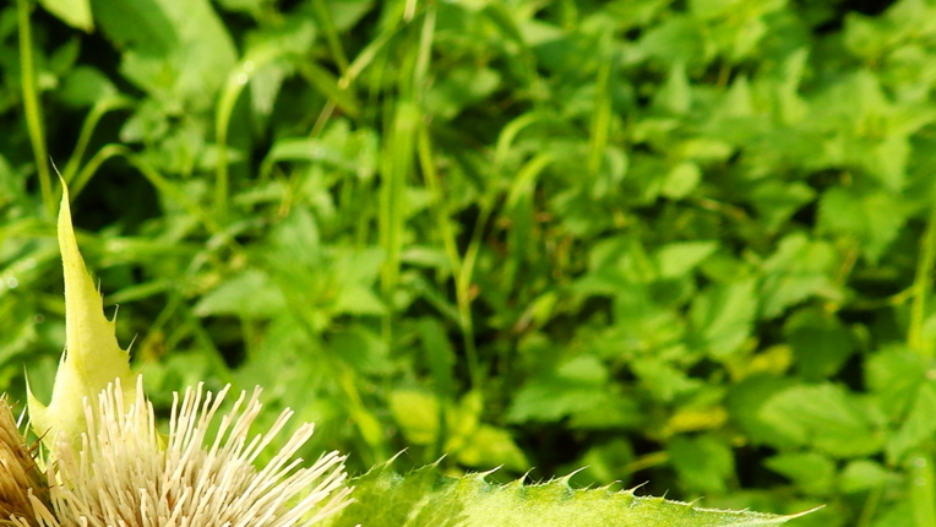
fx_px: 1291
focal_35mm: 52
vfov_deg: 22.3
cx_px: 272
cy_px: 509
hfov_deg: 39.1
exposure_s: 1/125
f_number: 4
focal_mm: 5.7
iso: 80
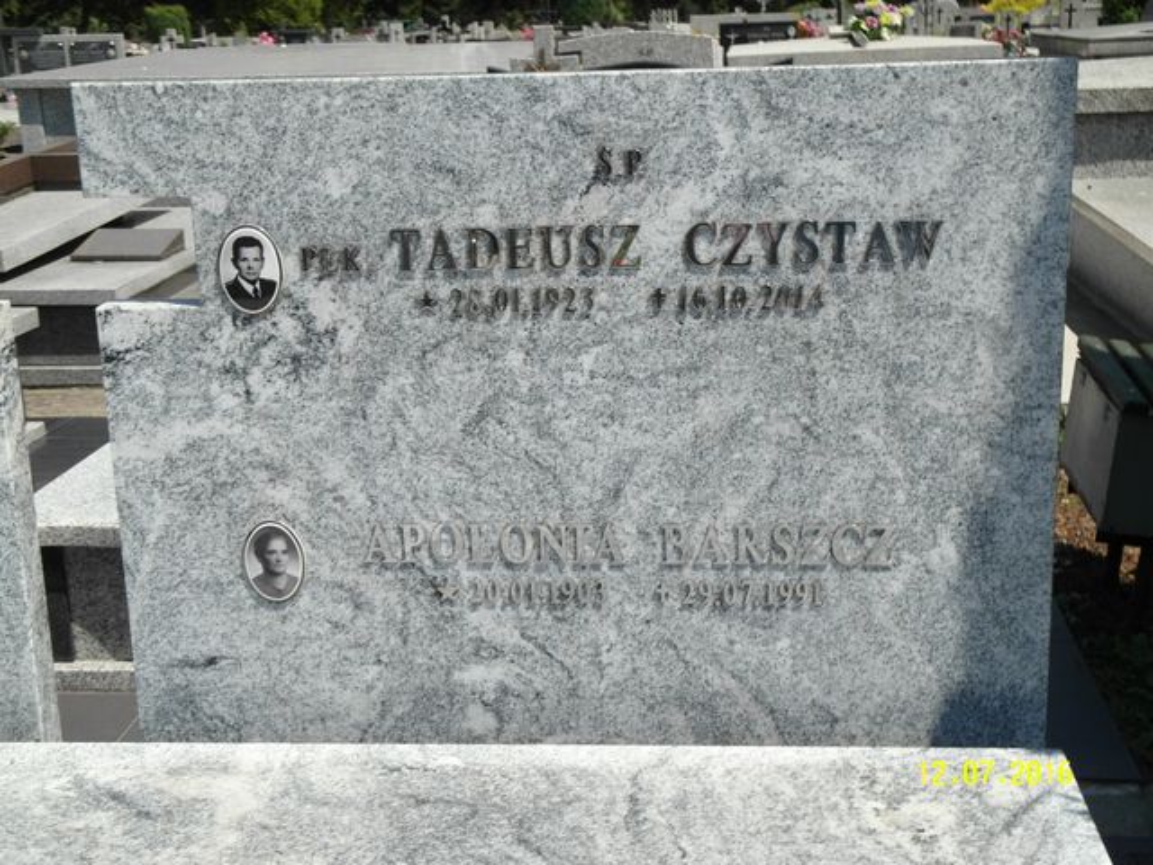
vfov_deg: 29.7
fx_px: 1632
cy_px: 432
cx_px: 576
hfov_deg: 38.9
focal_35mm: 49
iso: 80
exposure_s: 1/1500
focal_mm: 10.6
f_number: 3.3
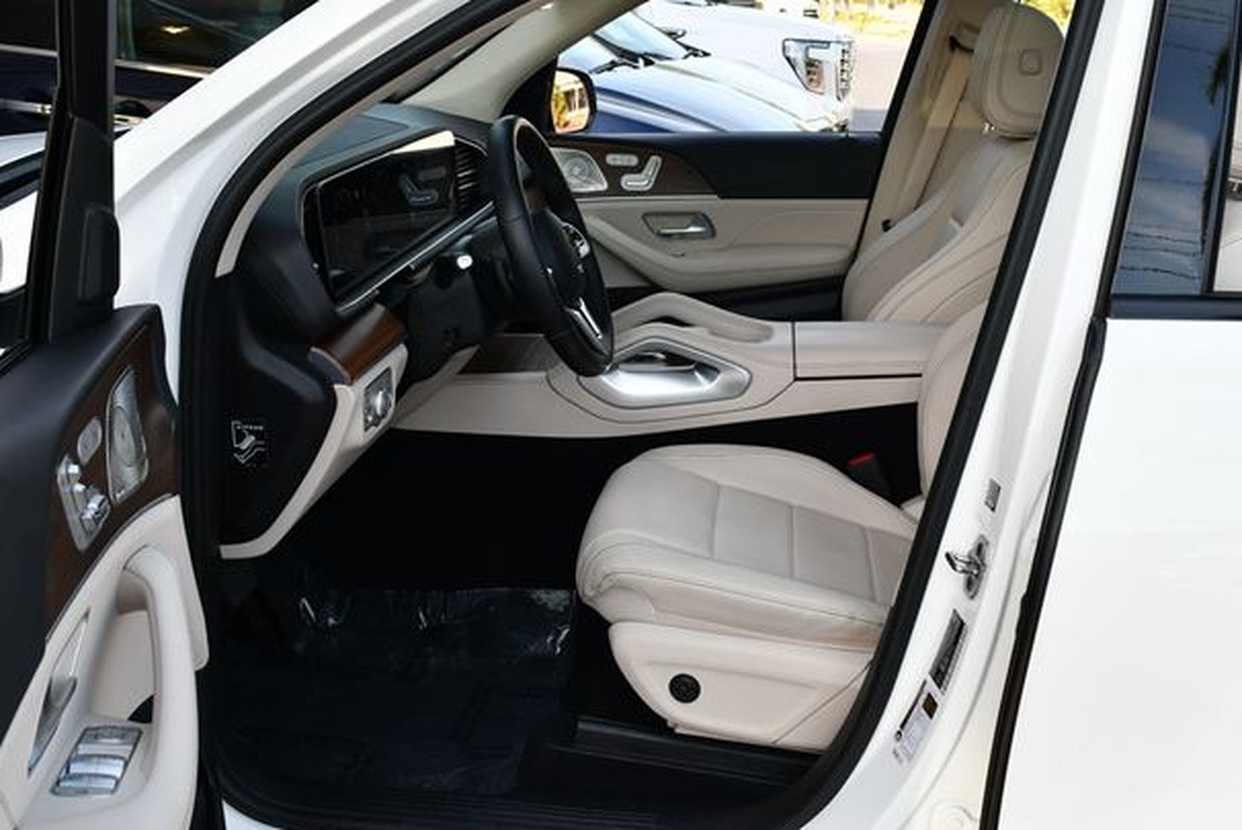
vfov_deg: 35.1
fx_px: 1312
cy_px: 406
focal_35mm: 38
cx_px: 652
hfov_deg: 50.6
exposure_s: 1/250
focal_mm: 18
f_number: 5.6
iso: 250
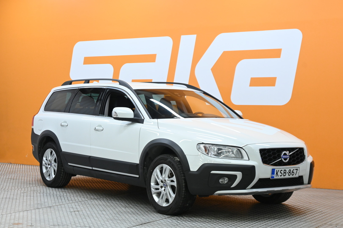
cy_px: 114
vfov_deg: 21.6
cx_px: 172
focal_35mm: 63
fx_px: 600
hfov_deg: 31.9
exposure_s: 1/125
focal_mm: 42
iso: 1600
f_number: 5.6
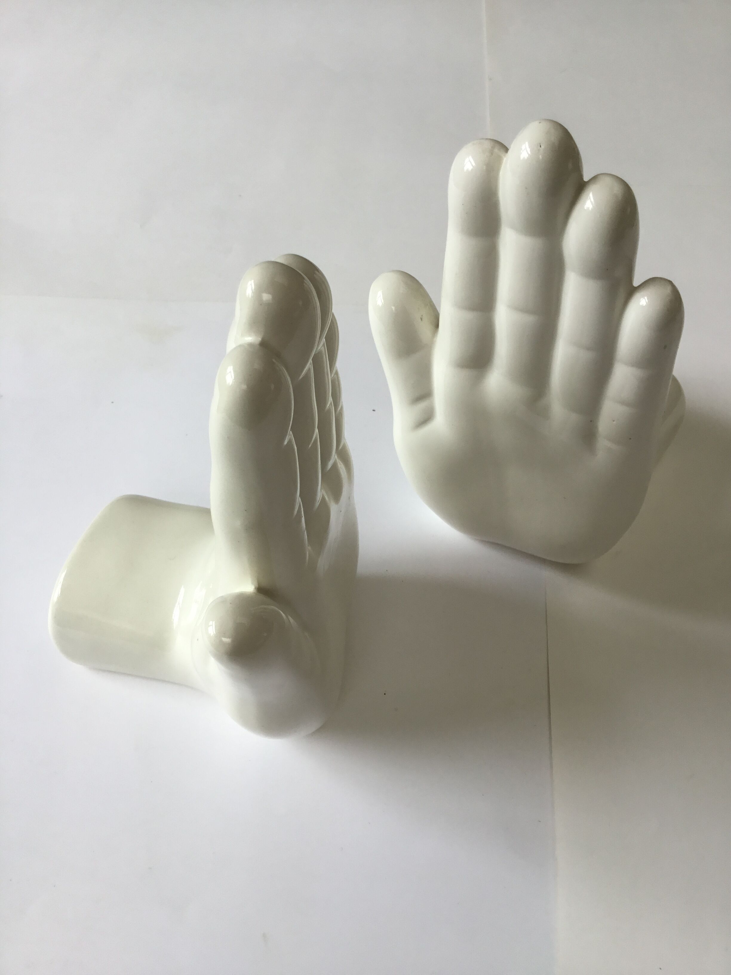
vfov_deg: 58.4
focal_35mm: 31
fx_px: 873
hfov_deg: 45.4
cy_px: 488
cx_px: 366
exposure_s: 1/110
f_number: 2.4
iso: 25
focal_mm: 3.3
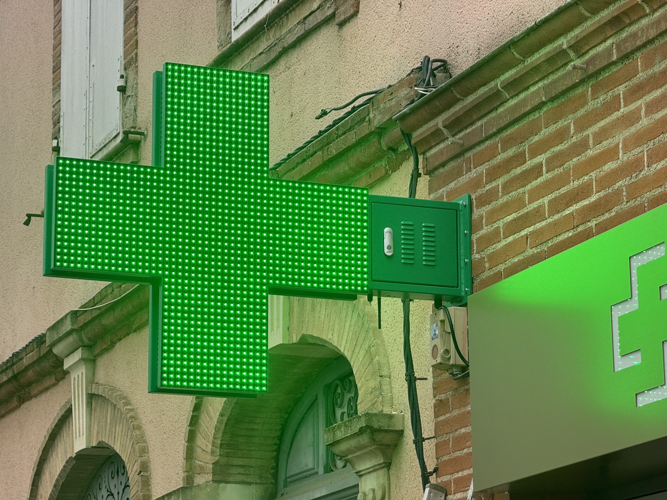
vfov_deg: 12.3
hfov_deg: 16.4
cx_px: 334
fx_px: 2312
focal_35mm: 120
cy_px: 250
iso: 50
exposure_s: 1/122
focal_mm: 15.66
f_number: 2.8
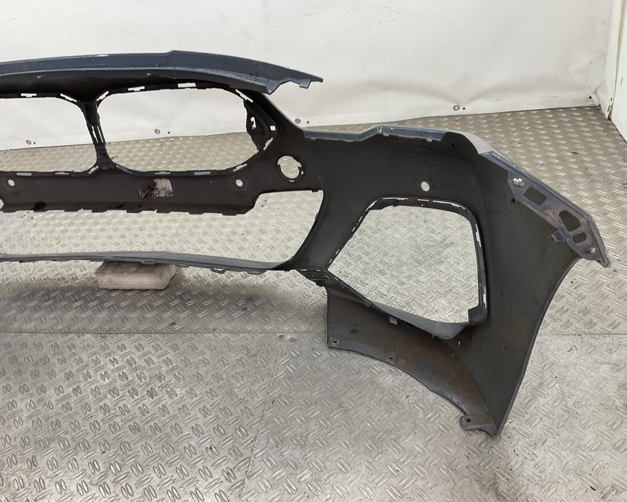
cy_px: 247
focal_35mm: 31
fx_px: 575
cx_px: 299
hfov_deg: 57.2
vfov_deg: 47.1
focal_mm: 3
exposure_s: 1/100
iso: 25
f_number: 1.8
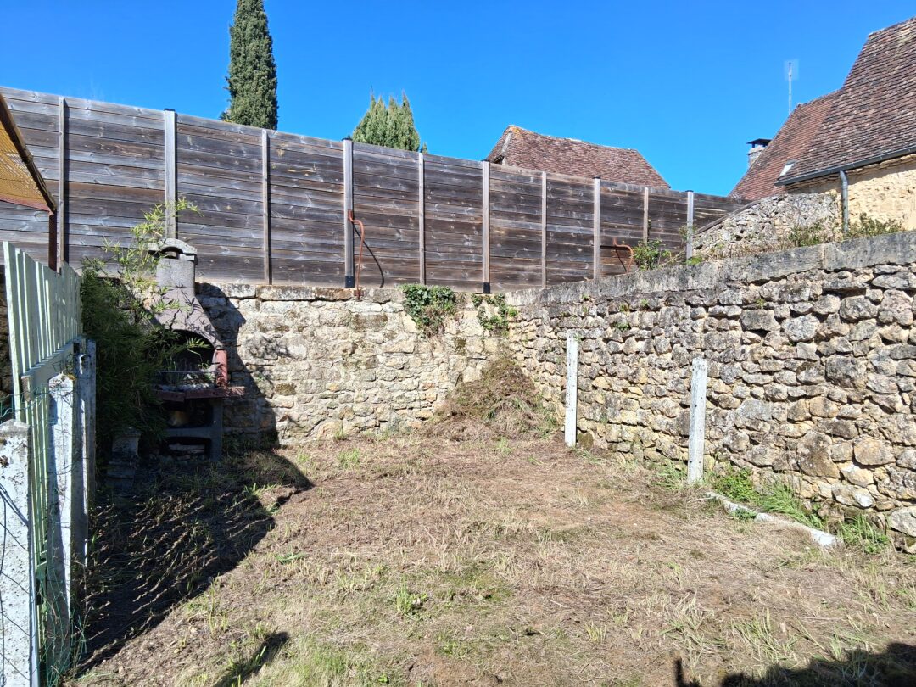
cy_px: 344
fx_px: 688
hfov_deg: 67.3
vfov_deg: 53.1
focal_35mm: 26
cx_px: 458
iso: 25
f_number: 1.8
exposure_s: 1/409
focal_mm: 3.98
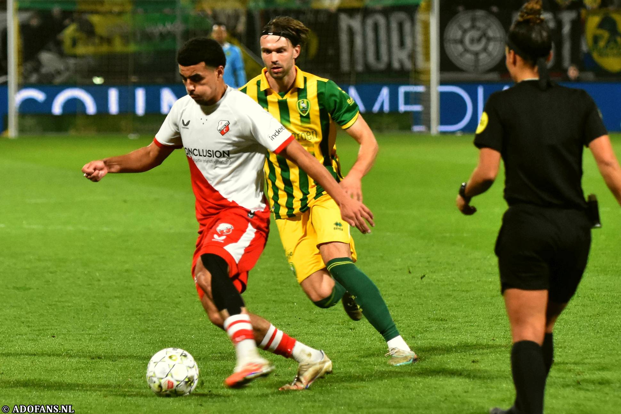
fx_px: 3105
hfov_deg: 11.4
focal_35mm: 180
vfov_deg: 7.6
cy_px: 207
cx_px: 310
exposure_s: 1/500
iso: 4000
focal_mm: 120
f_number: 2.8
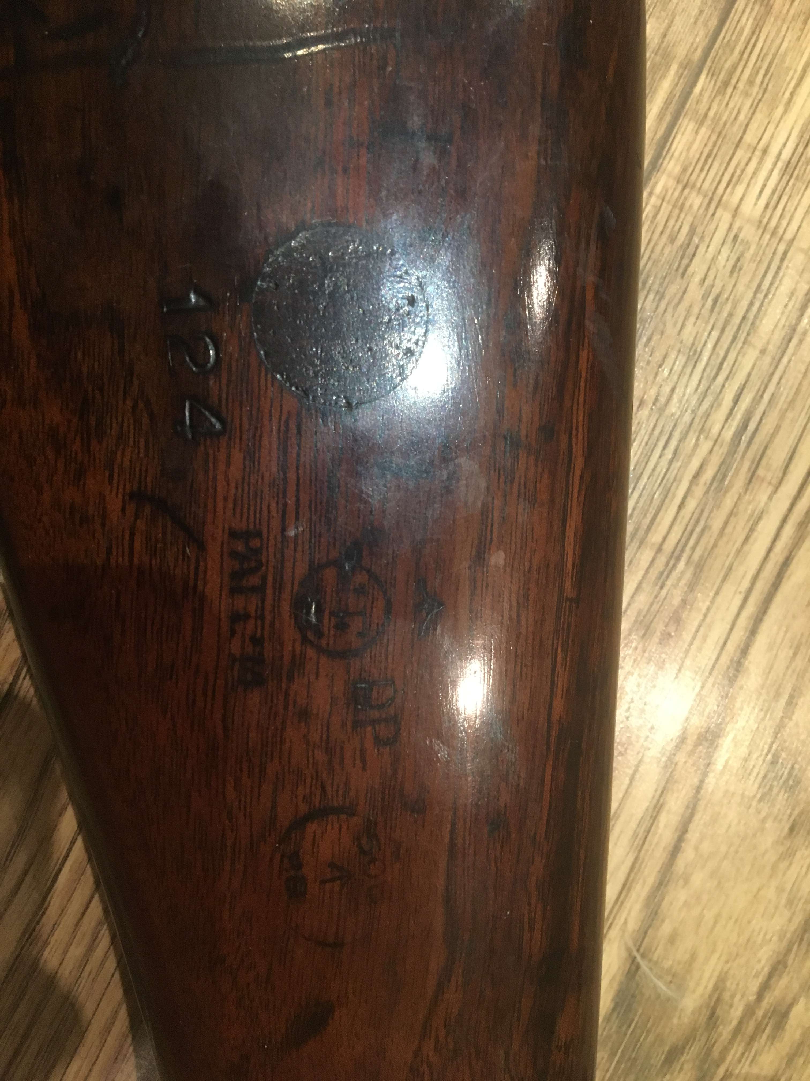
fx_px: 905
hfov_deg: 48.2
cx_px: 405
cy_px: 540
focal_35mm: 29
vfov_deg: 61.7
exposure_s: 1/17
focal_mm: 4.15
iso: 200
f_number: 2.2
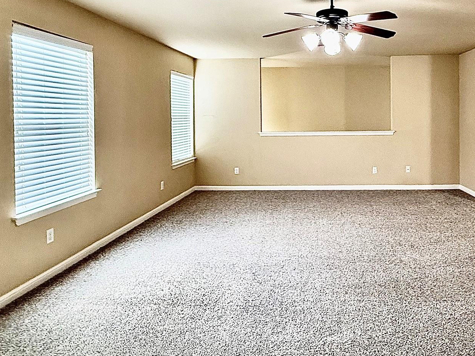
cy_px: 118
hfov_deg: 71.9
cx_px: 314
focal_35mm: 23
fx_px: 315
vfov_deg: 57.5
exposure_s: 1/120
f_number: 2.2
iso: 400
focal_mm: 2.22
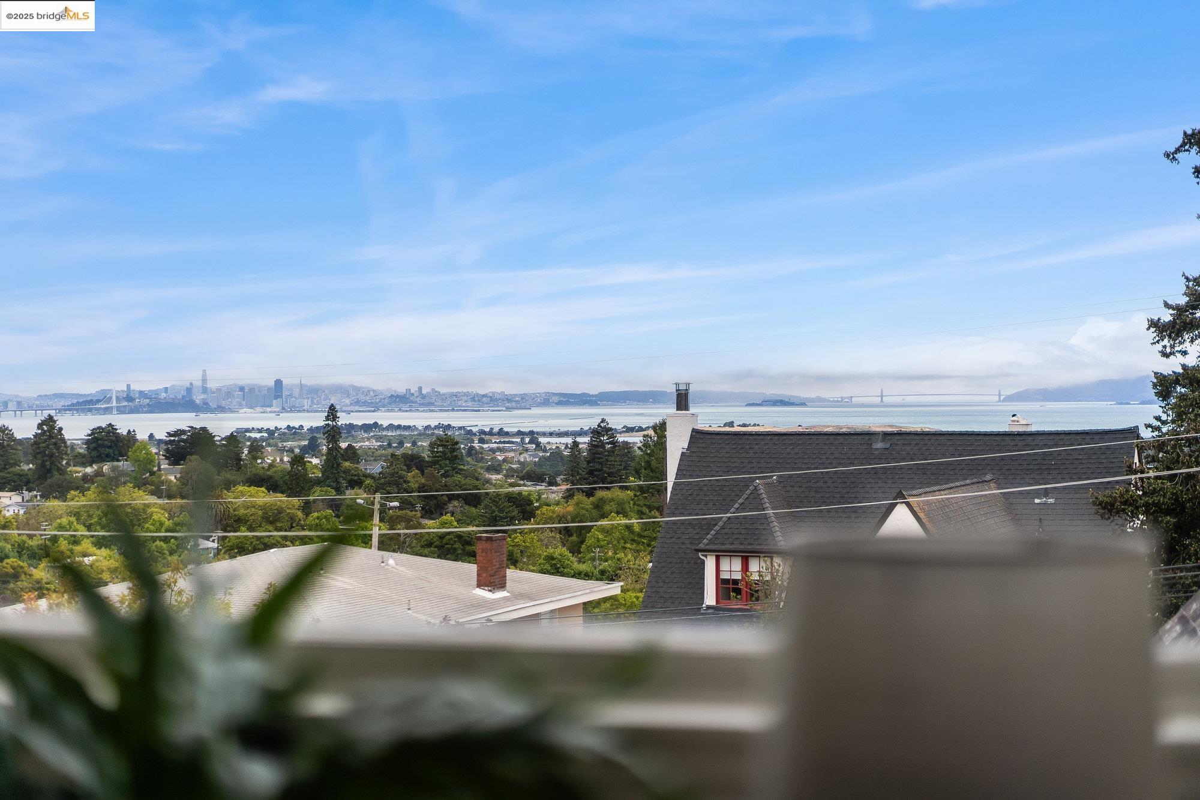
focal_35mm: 55
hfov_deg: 36.2
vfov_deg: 24.6
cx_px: 600
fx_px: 1833
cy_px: 400
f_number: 1.8
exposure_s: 1/8000
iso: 200
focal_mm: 55
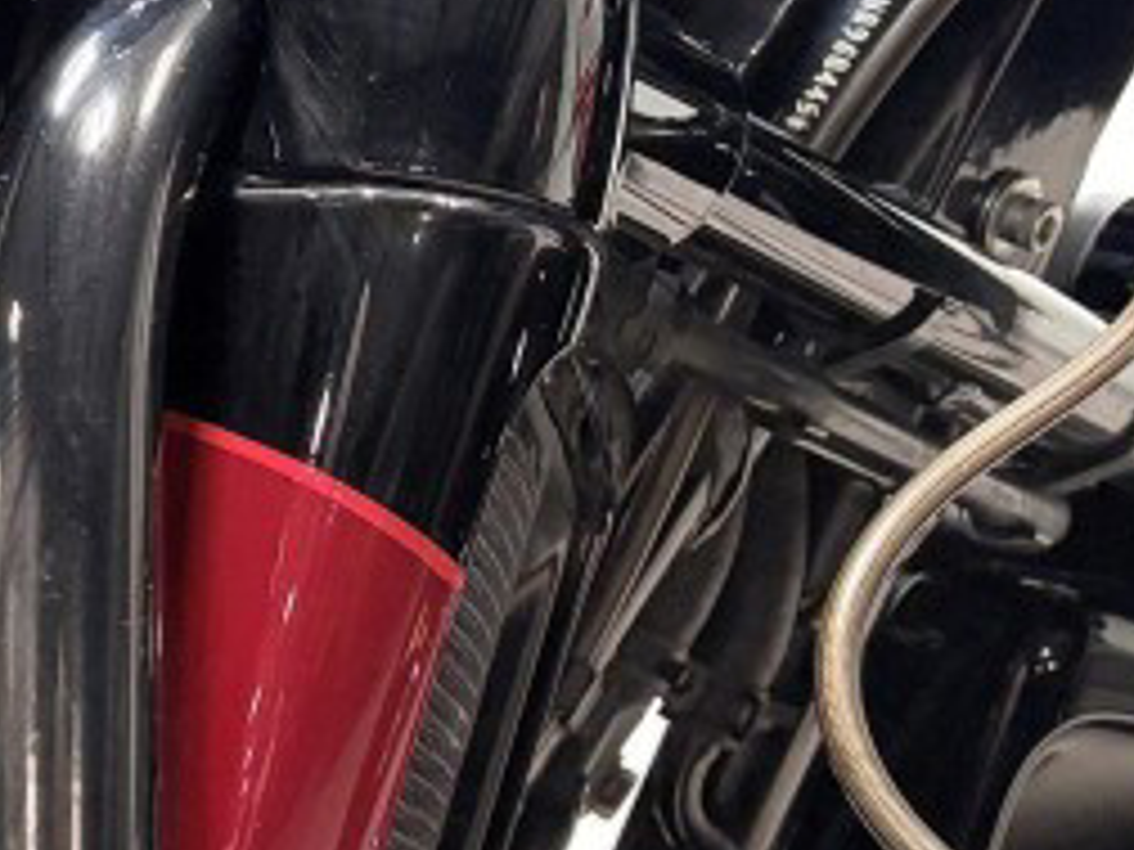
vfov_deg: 13.5
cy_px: 396
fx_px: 3604
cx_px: -866
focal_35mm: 110
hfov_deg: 15.5
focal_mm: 5.96
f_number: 1.6
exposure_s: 1/120
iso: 100
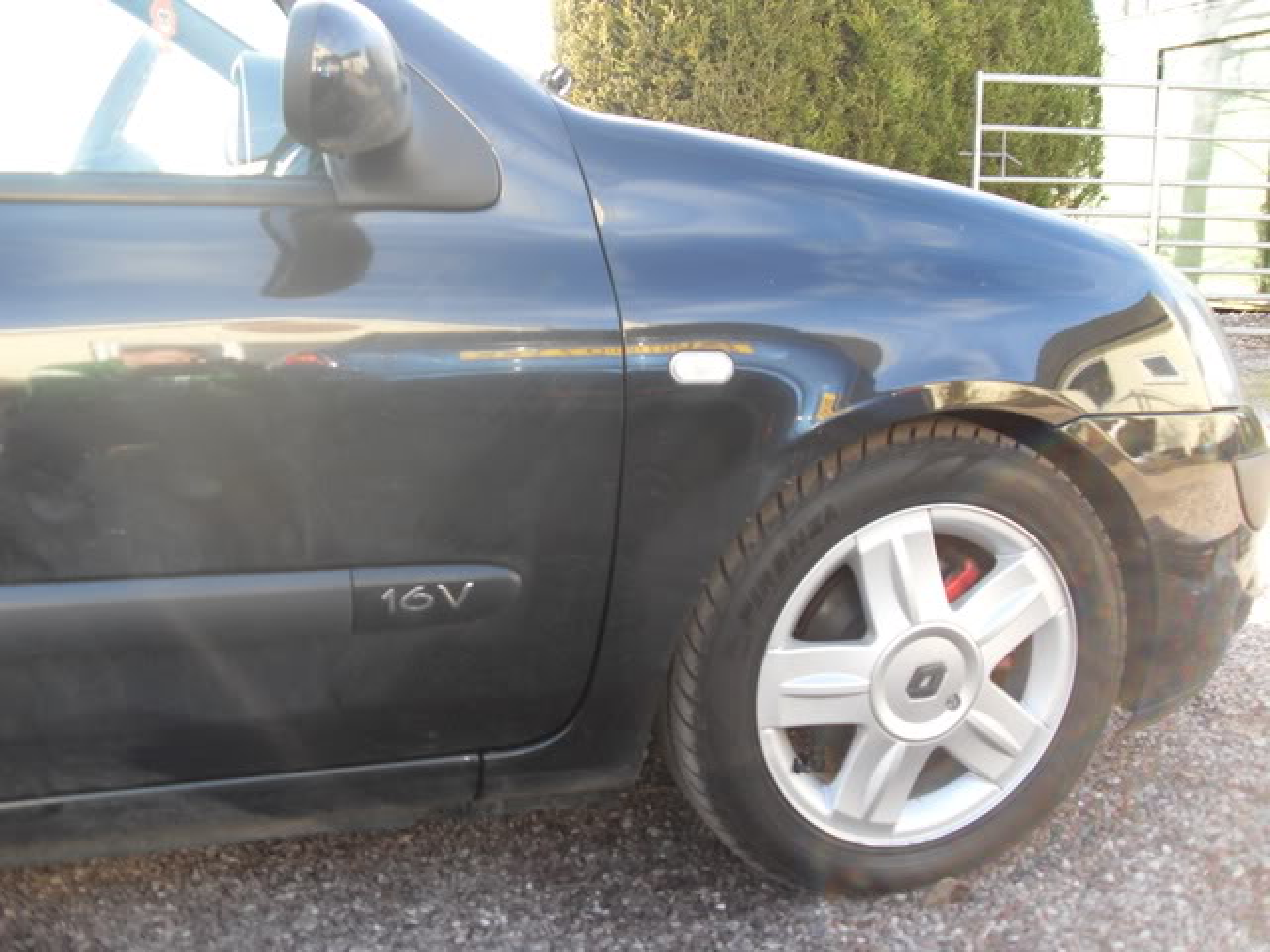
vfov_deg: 41.8
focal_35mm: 34
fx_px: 1247
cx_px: 635
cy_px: 476
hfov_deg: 54.0
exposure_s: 1/90
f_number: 2.8
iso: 80
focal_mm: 6.3
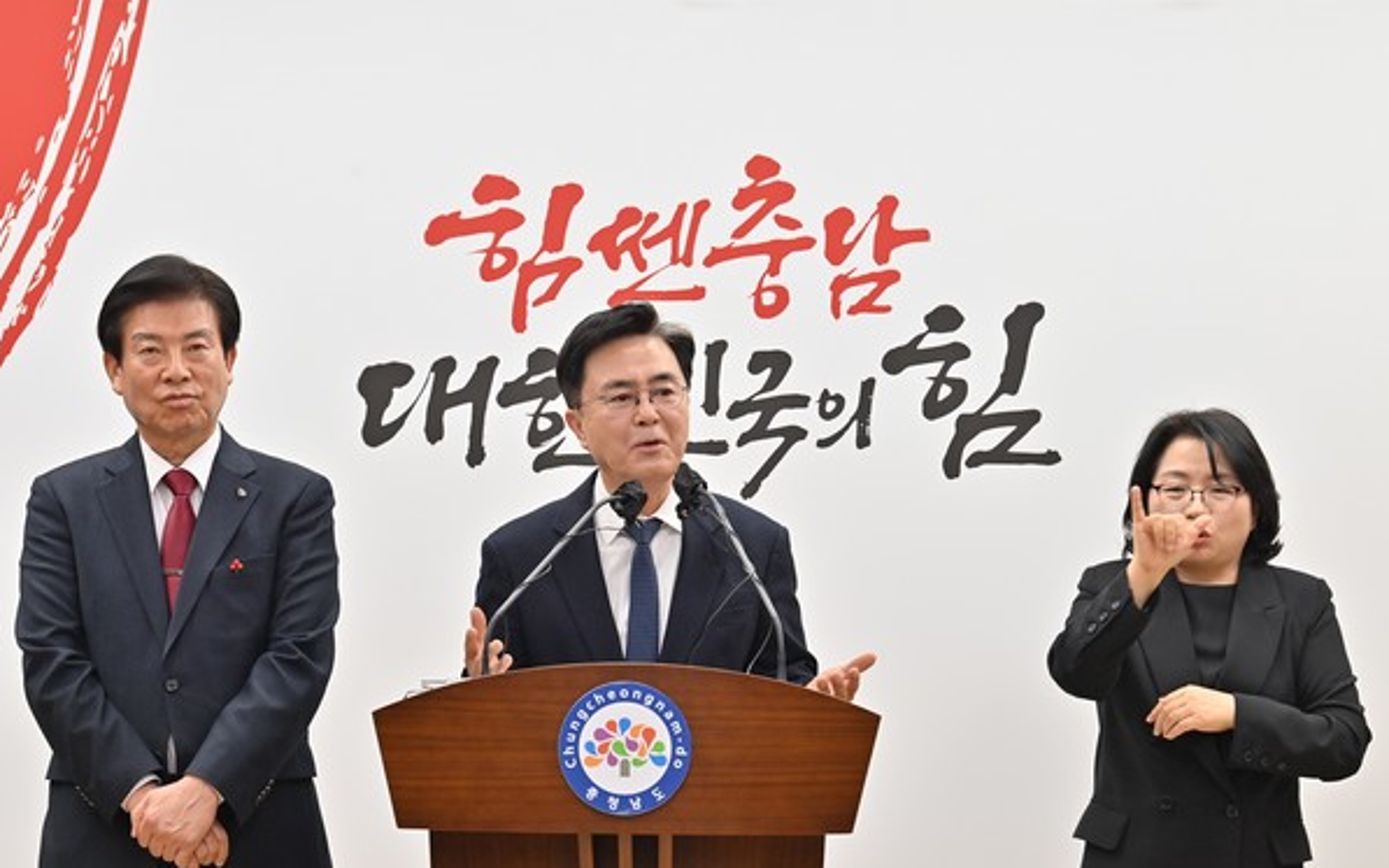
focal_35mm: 174
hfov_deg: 12.0
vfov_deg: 7.5
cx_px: 696
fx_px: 6586
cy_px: 463
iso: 1600
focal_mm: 170
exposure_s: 1/320
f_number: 6.3
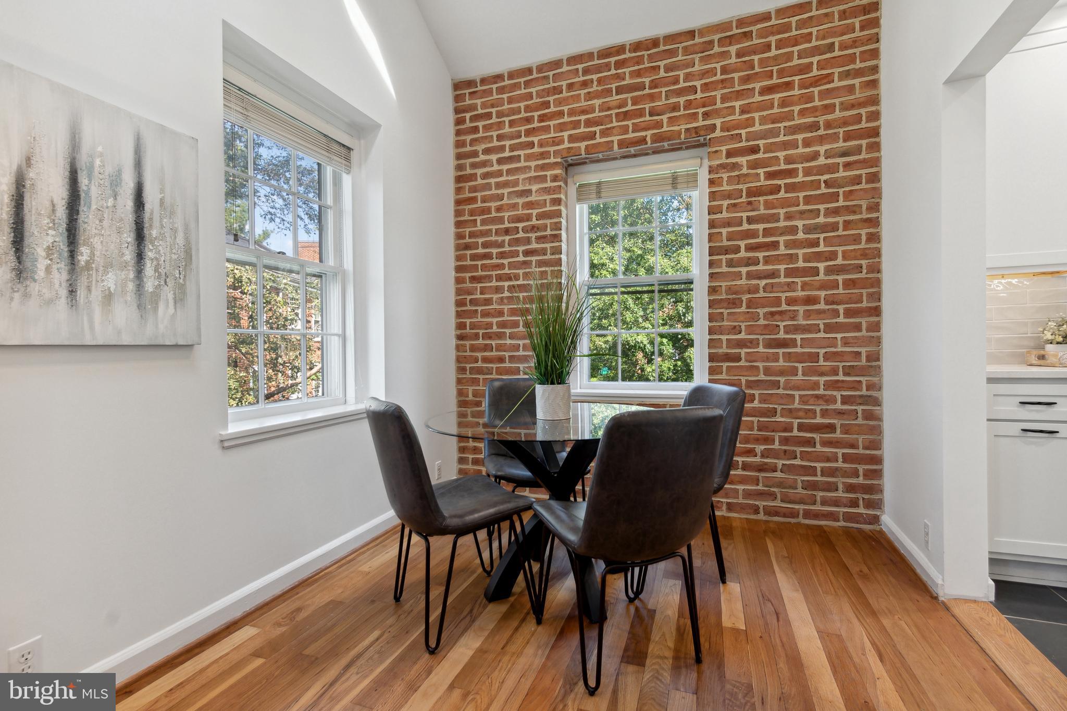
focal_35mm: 15
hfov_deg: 100.4
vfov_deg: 77.3
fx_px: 445
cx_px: 534
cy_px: 356
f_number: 10
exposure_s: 1/6
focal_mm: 10
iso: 200
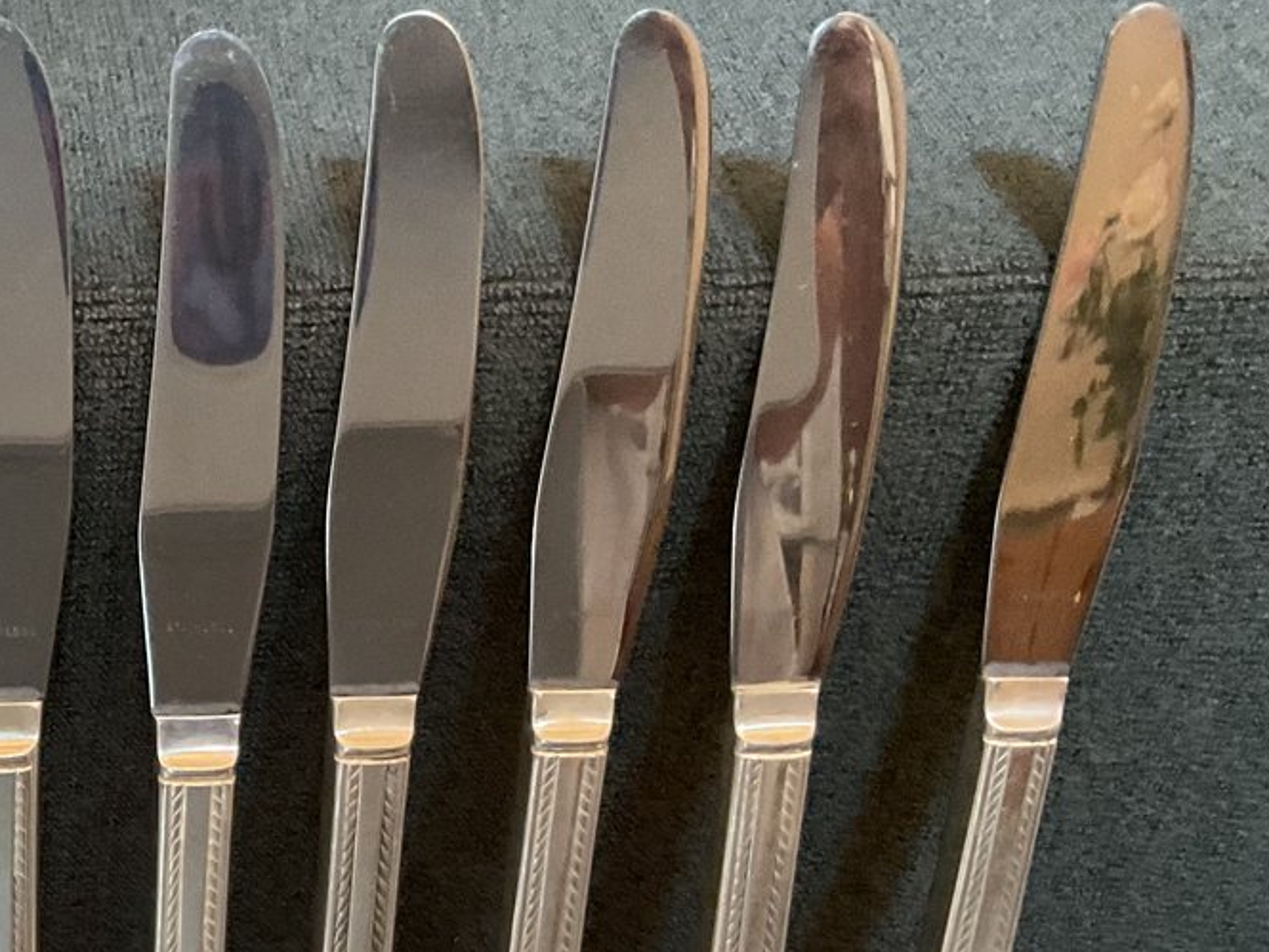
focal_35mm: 66
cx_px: -85
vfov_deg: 21.7
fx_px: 2420
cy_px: 892
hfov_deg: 27.2
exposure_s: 1/50
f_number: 1.8
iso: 160
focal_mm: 3
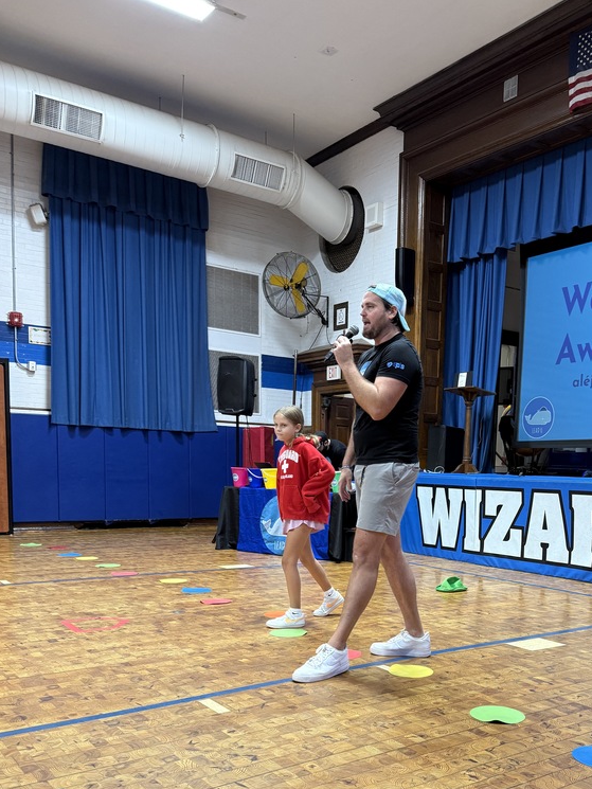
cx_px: 400
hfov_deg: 42.3
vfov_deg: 54.0
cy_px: 541
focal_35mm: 33
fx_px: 752
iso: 250
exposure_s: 1/60
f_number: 1.78
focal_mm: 6.76
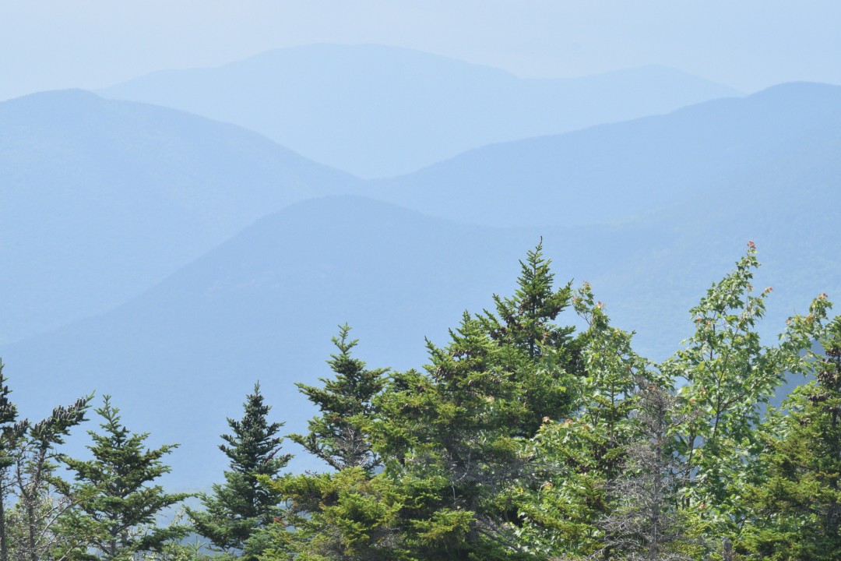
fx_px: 6132
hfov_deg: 7.8
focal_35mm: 262
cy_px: 280
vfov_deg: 5.2
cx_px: 420
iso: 1600
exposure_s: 1/1000
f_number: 16
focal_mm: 175
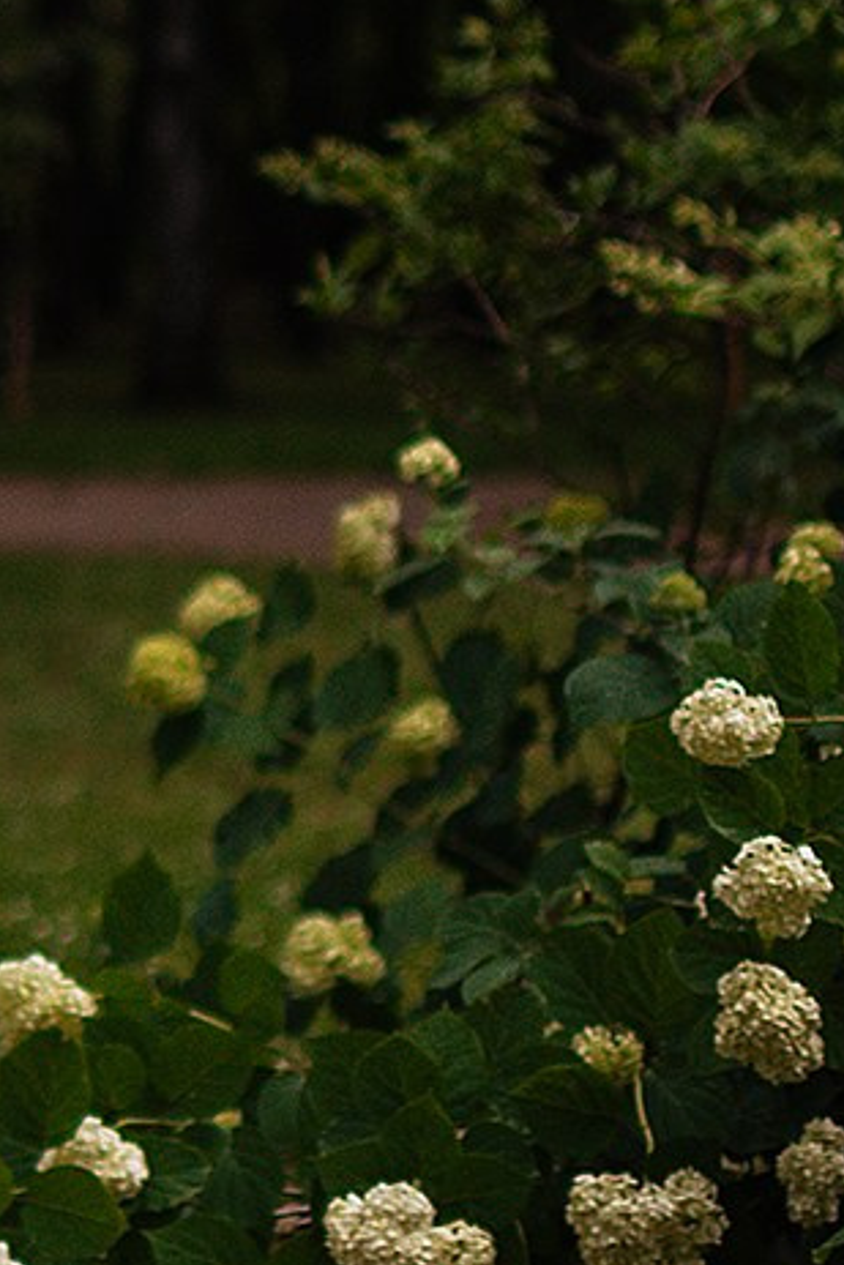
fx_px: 5095
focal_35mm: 145
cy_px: 493
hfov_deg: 9.2
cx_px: -486
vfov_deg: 14.1
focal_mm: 35
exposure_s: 1/180
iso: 280
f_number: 1.4
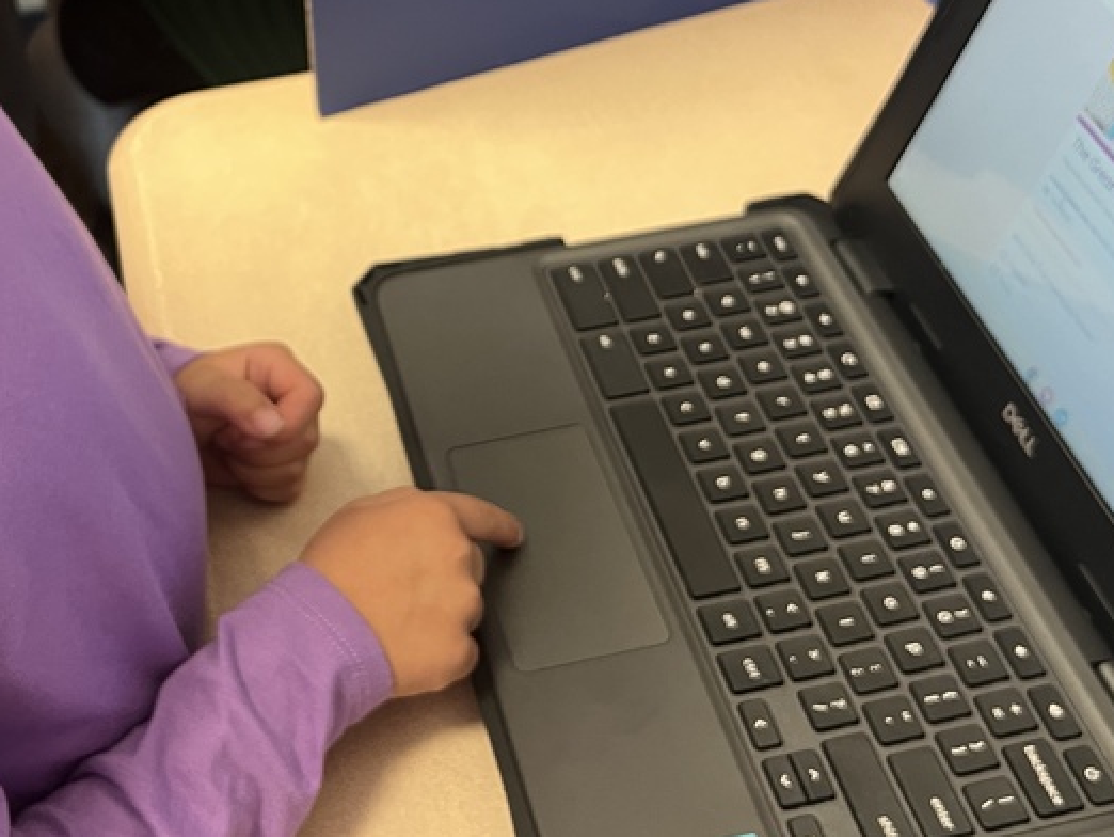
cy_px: 226
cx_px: 373
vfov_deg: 28.2
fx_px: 1642
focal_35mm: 51
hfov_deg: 37.1
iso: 200
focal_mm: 5.7
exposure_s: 1/60
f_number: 1.5
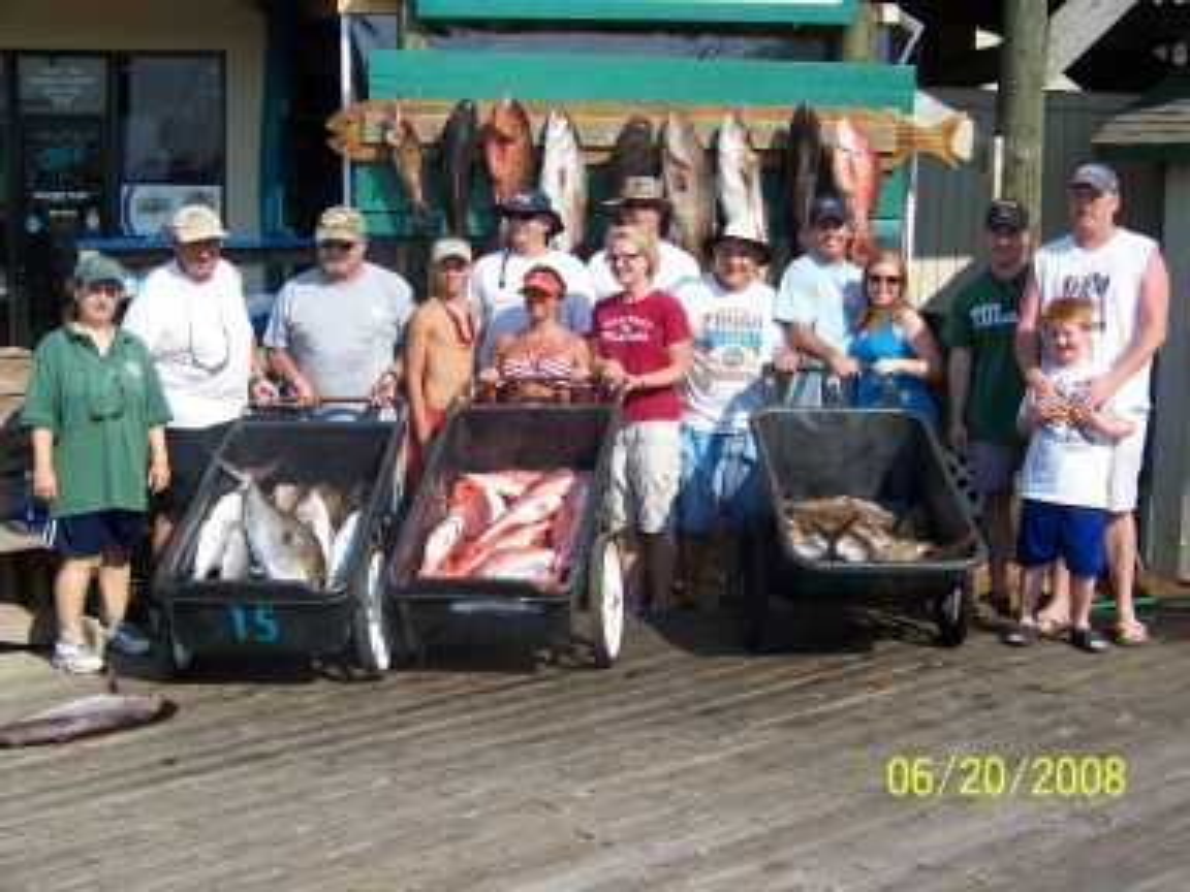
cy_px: 446
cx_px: 595
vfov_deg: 26.6
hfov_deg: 34.9
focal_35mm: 55
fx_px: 1891
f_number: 3.2
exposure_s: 1/800
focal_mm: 9.36
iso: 64
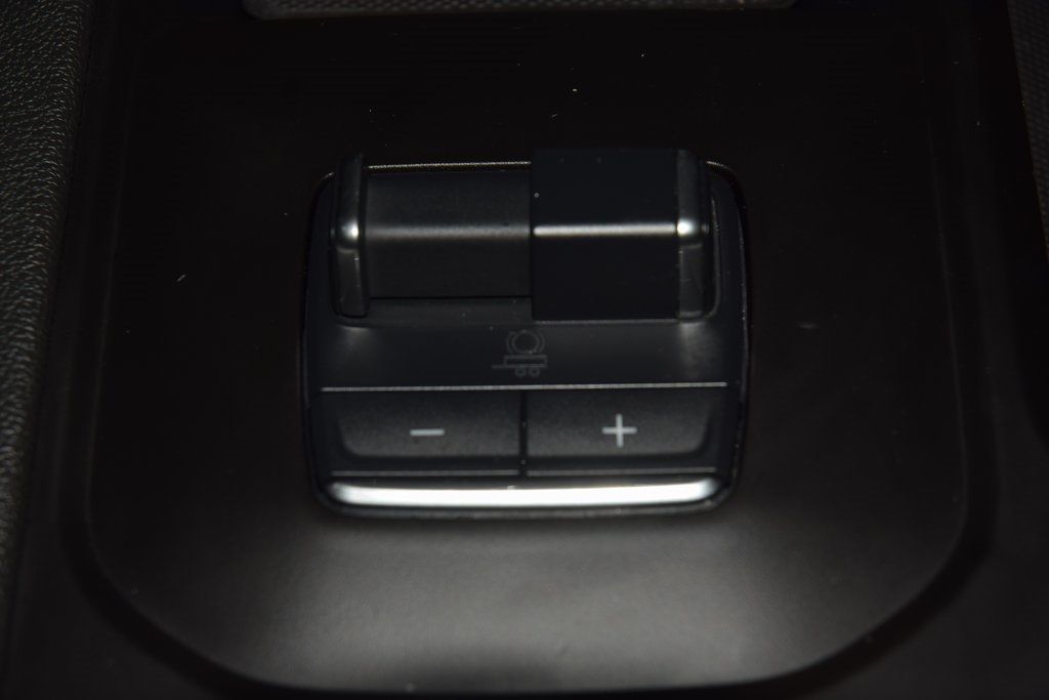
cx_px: 524
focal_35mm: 105
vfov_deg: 13.0
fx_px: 3060
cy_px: 350
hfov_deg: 19.5
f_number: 8
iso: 100
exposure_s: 1/125
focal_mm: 70
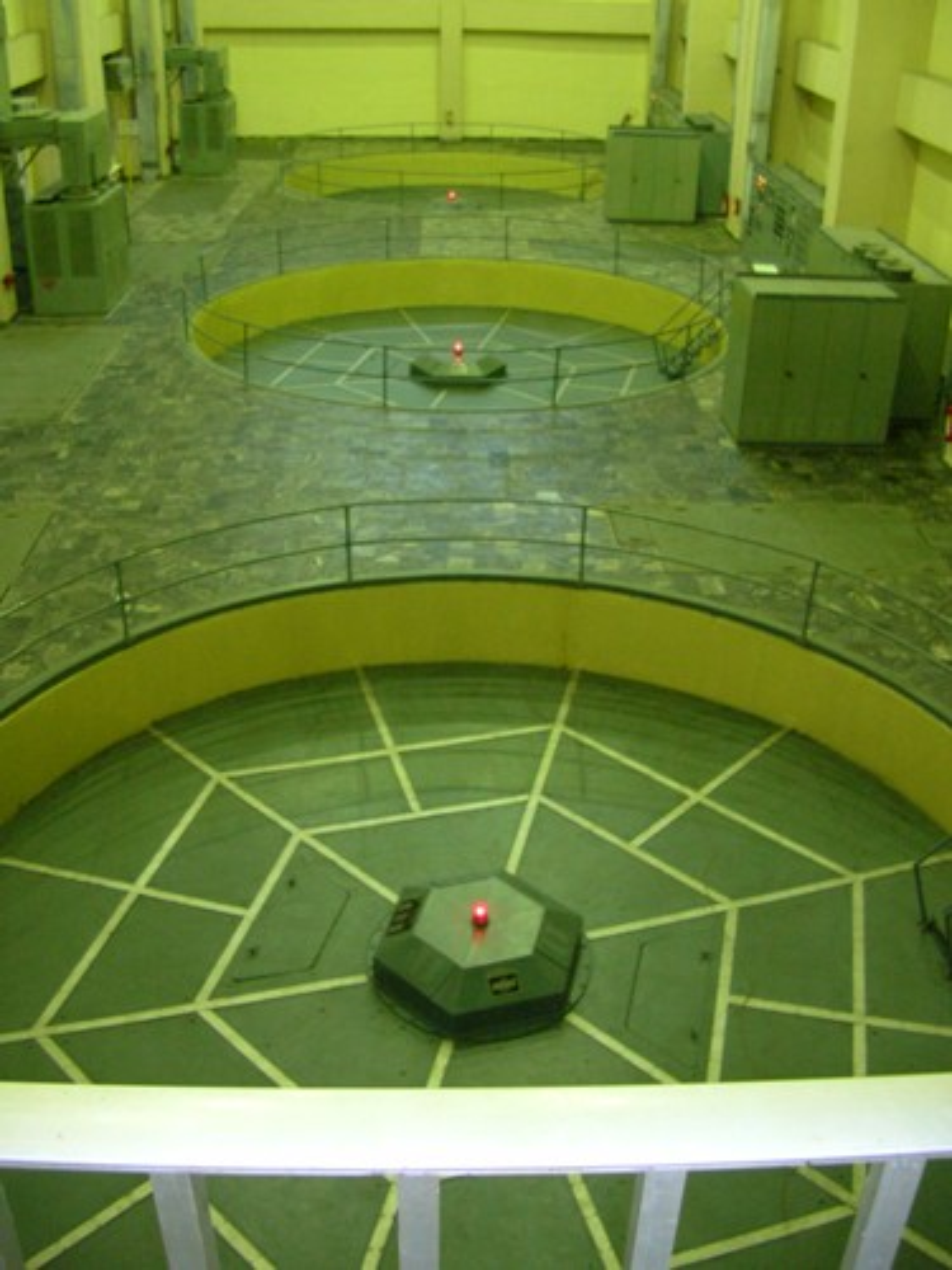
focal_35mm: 35
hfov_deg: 40.7
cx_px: 476
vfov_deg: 52.6
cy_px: 635
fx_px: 1283
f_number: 2.8
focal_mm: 5.8
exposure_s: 1/2.4
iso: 200
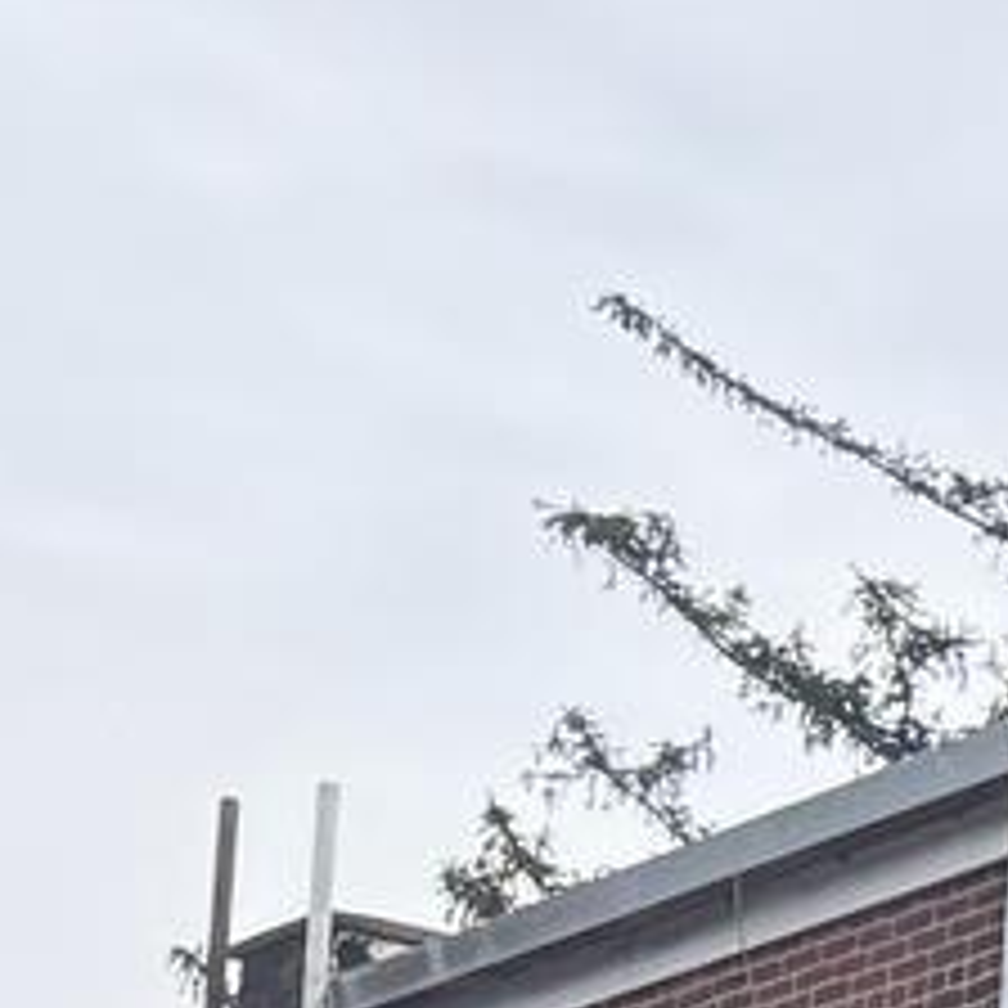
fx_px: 6391
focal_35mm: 194
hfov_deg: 7.4
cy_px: 1926
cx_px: 3519
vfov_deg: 8.6
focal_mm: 6.76
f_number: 1.78
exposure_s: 1/2000
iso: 100
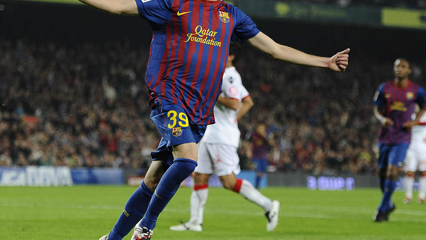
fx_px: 1728
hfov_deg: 14.1
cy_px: 95
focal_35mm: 153
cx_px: 199
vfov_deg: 7.9
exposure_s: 1/1250
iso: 1600
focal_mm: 105
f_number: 2.8
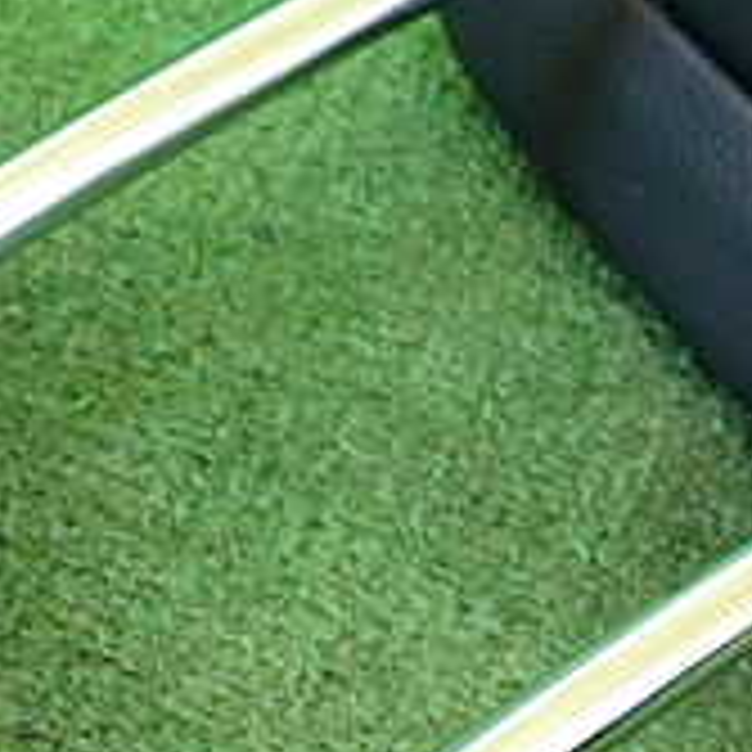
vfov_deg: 15.3
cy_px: 495
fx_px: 2802
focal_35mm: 114
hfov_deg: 15.3
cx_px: 482
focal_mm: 6.37
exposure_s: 1/125
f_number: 2.5
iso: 640
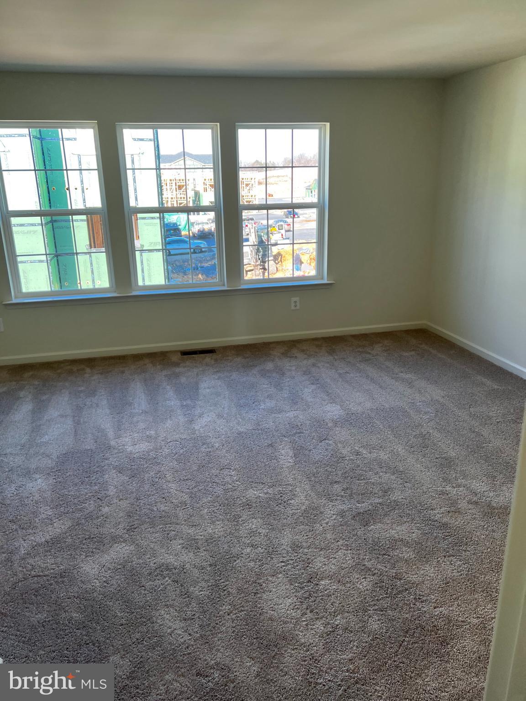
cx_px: 263
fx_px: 527
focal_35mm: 26
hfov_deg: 53.1
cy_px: 350
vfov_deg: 67.3
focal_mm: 5.7
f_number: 1.5
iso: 50
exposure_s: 1/163
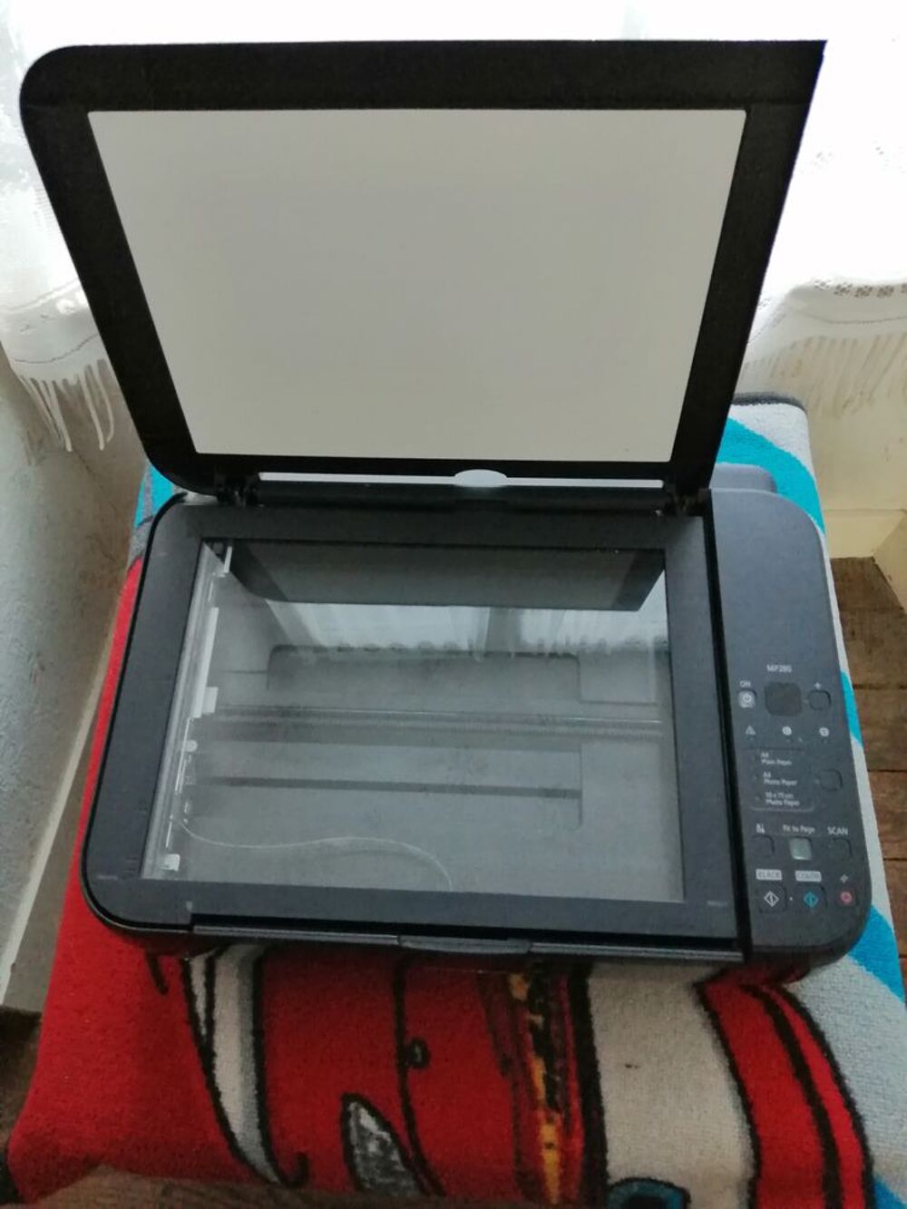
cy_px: 604
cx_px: 454
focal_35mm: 26
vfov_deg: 67.3
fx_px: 908
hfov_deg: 53.1
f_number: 1.8
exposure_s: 1/25
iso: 400
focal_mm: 3.46
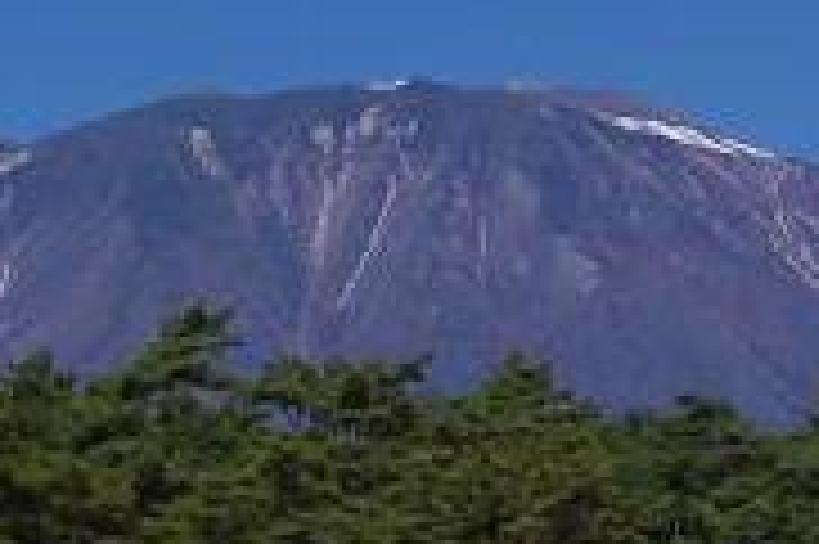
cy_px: 54
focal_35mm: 292
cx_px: 288
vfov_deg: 4.7
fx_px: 6637
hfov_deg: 7.1
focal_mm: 35
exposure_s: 1/160
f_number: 11
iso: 200
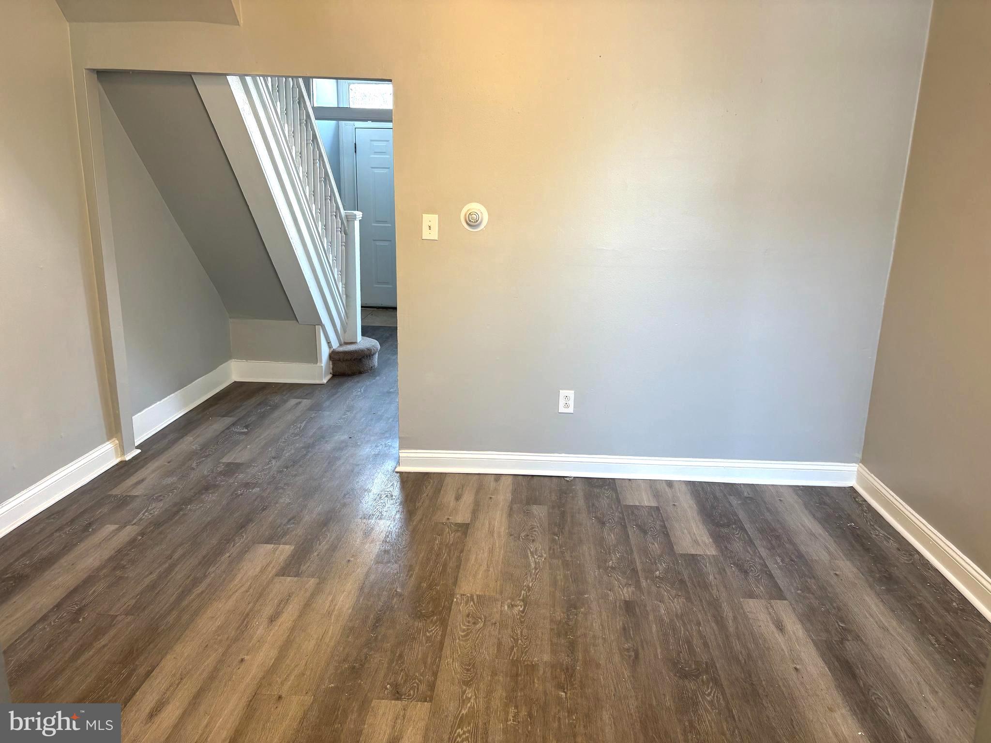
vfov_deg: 53.1
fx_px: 744
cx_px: 496
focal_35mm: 26
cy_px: 372
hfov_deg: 67.3
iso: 100
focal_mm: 5.96
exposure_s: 1/60
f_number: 1.6
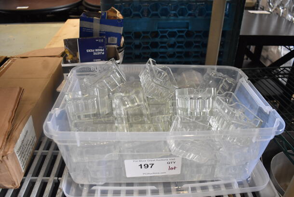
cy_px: 98
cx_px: 147
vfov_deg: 43.7
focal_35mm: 30
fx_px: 245
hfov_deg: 61.9
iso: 1600
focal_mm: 20
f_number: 3.8
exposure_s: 1/125
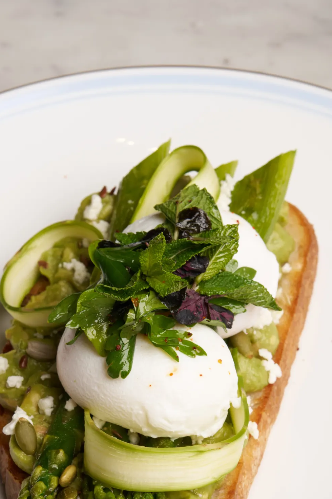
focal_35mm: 178
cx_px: 161
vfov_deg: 11.5
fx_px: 2462
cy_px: 362
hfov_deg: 7.7
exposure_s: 1/200
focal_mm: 109
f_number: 14
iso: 160
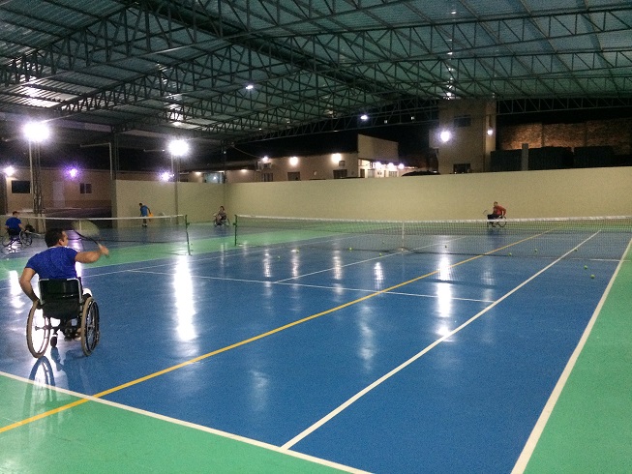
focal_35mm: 29
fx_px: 530
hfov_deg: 61.7
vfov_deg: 48.2
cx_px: 316
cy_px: 237
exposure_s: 1/25
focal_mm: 4.15
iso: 320
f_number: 2.2
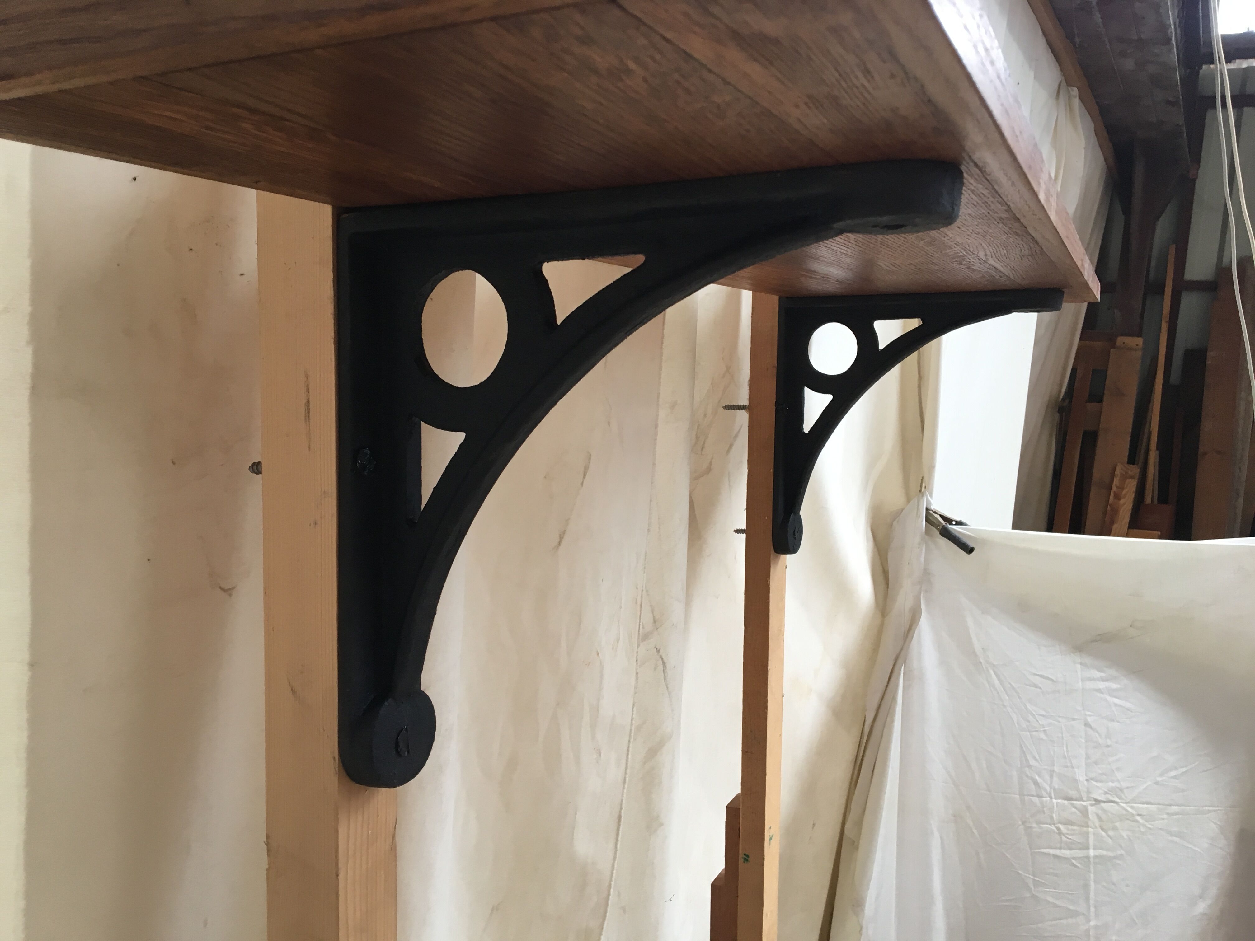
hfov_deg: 61.7
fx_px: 1051
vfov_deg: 48.2
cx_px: 628
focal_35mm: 29
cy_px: 470
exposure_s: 1/33
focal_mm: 4.15
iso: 80
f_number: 2.2
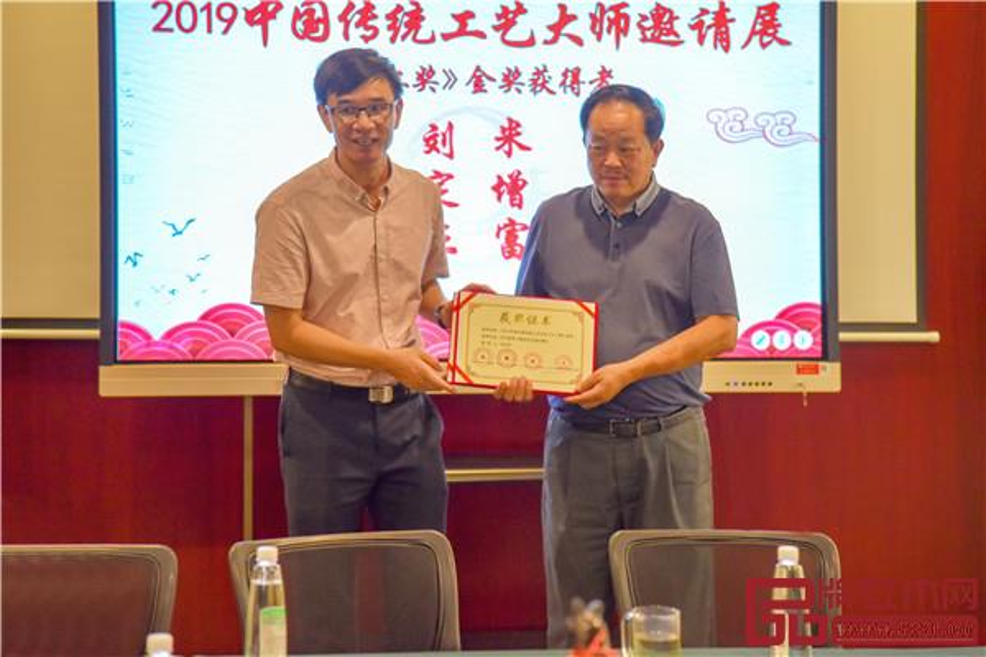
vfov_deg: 11.4
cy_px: 328
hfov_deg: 17.1
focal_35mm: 120
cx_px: 493
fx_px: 3286
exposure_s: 1/125
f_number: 4
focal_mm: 120
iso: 1800
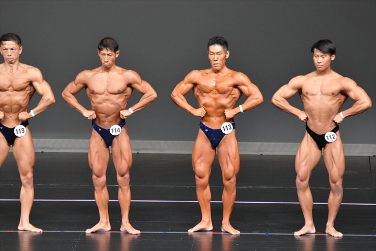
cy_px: 126
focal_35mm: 315
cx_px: 188
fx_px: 3288
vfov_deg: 4.4
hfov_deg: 6.5
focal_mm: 210
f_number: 5.6
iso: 5000
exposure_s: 1/400
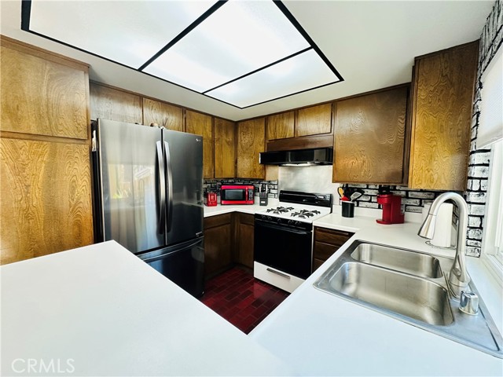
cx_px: 252
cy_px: 188
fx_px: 203
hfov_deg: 102.1
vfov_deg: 85.7
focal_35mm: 14
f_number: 2.2
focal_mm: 2.22
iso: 400
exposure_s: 1/60
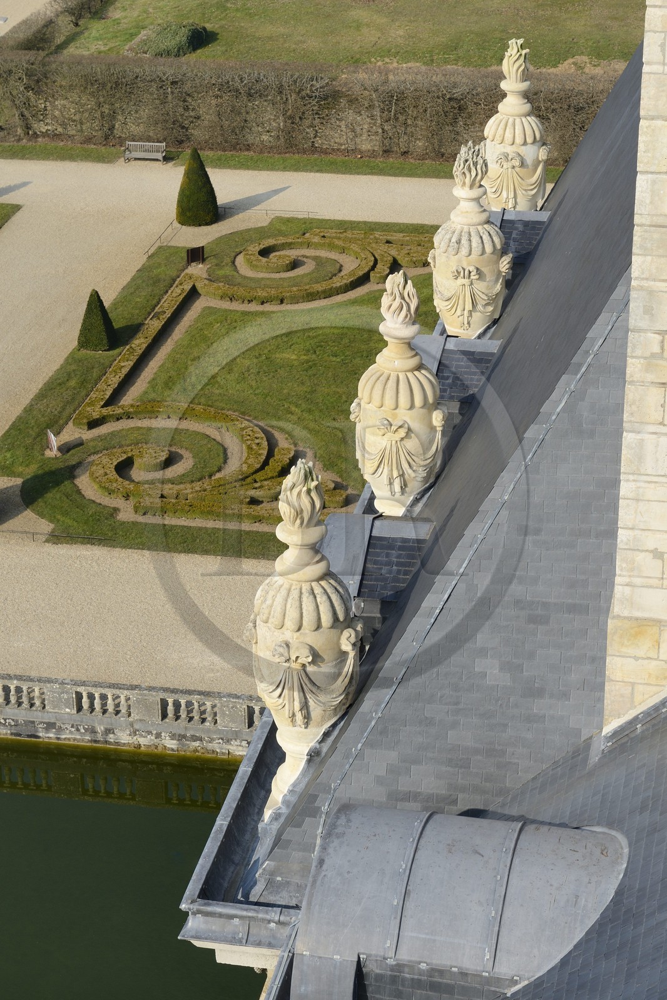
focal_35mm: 70
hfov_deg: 19.4
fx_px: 1946
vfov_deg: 28.8
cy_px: 500
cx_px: 334
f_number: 13
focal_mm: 70
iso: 200
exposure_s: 1/250
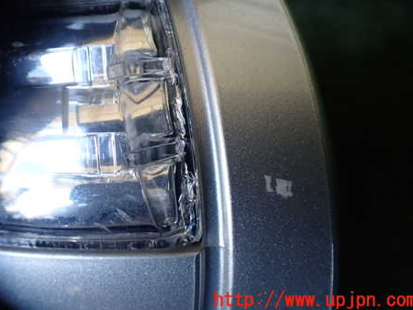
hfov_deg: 46.2
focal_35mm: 40
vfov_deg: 35.7
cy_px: 105
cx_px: 146
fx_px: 477
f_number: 2.3
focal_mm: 5.4
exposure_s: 1/125
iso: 200
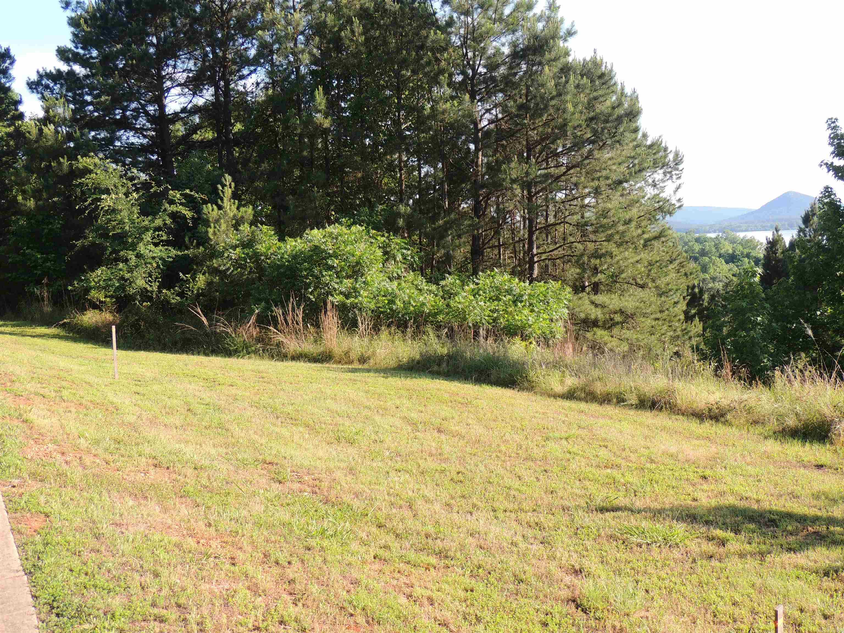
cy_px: 316
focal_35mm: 43
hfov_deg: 43.9
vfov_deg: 33.6
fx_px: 1048
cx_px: 422
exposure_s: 1/320
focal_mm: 7.6
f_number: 3.4
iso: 100
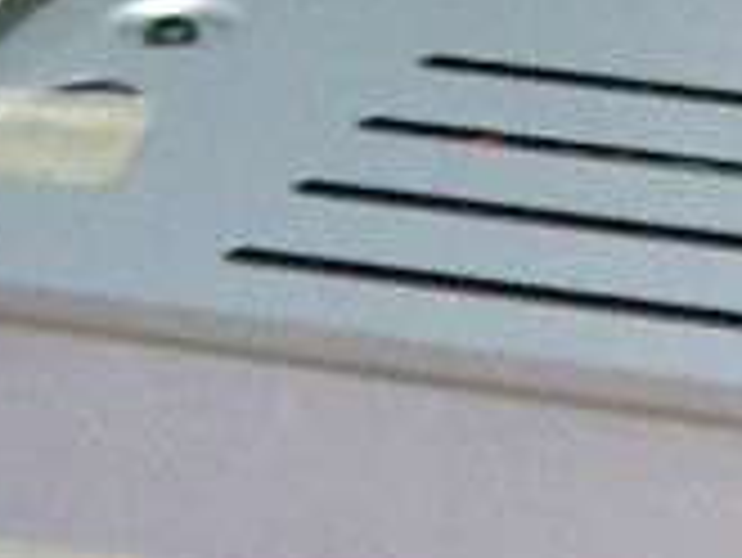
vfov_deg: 5.5
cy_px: 626
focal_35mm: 271
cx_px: 935
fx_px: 5813
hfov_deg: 7.2
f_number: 2.6
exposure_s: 1/8
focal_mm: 5.8
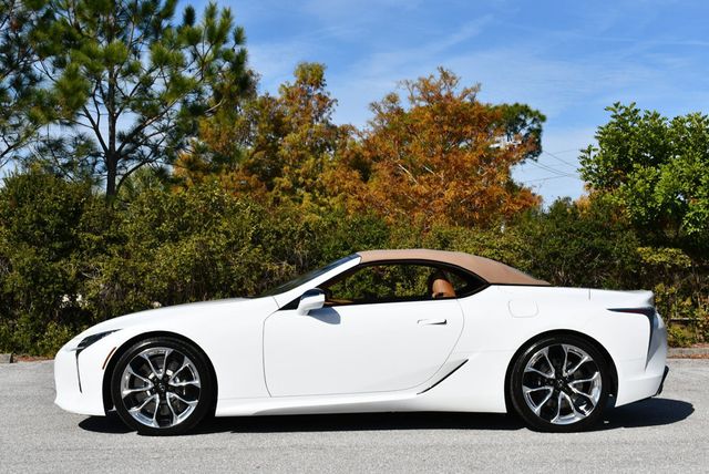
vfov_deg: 23.4
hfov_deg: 34.5
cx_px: 354
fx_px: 1143
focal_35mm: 58
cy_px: 237
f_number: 10
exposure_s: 1/400
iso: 100
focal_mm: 29
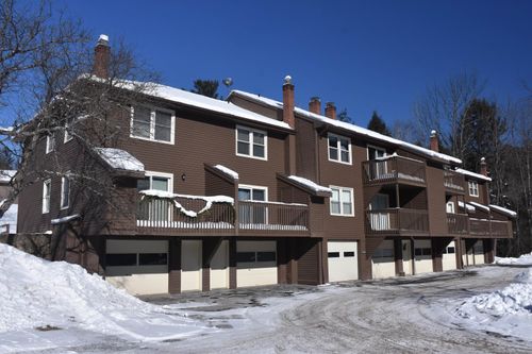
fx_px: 399
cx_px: 266
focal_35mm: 27
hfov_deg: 67.4
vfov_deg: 47.9
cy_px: 177
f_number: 8
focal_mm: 18
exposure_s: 1/500
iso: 220
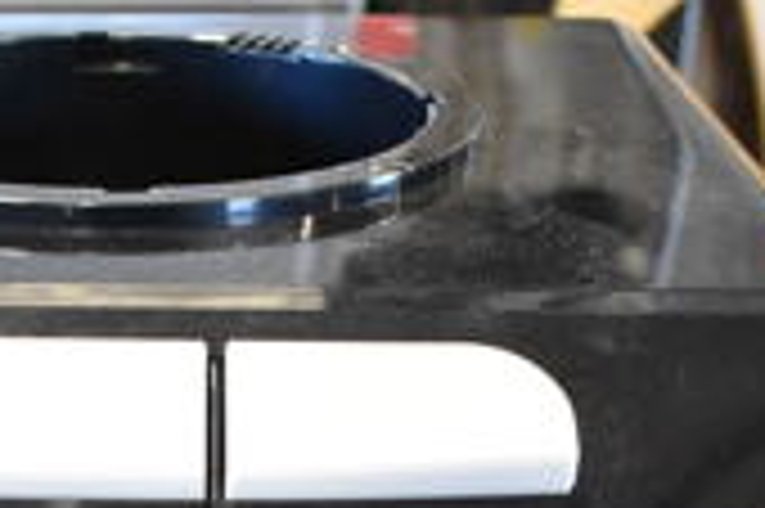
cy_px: 841
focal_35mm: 97
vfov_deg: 13.0
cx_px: 112
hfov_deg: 20.7
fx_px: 2059
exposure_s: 1/30
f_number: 3.5
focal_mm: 18
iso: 1100
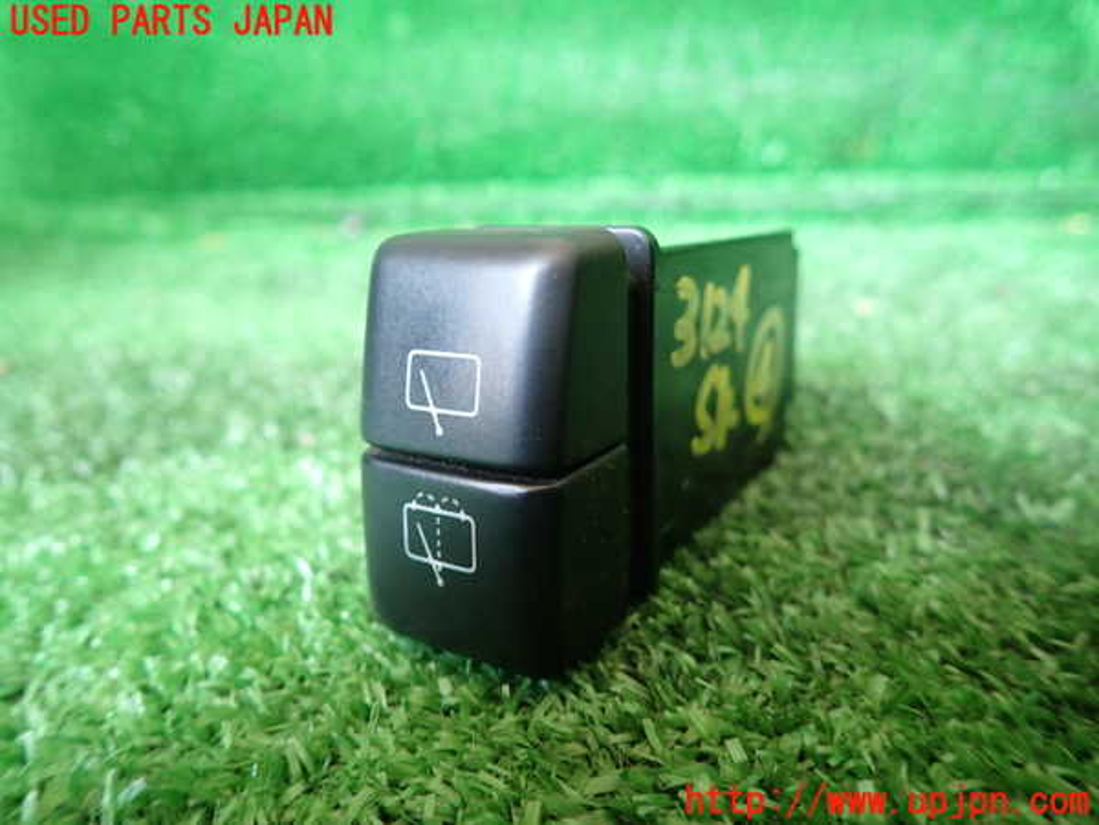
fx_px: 794
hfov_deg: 69.4
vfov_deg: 54.9
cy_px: 412
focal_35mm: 25
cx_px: 550
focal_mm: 4.5
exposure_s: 1/40
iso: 200
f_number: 2
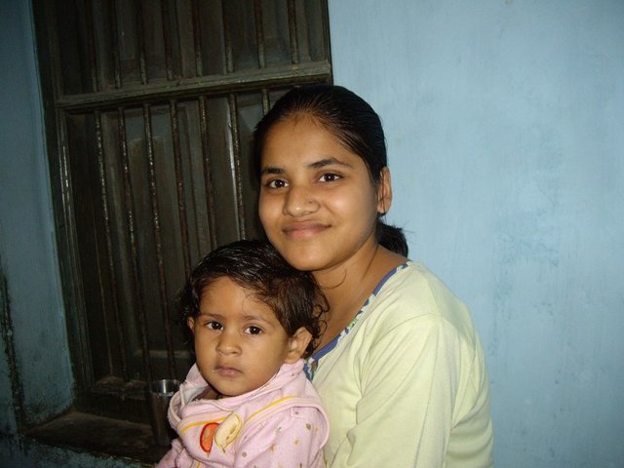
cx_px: 312
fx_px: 685
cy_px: 234
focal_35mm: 38
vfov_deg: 37.7
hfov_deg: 49.0
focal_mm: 6.2
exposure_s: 1/40
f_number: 2.7
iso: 200
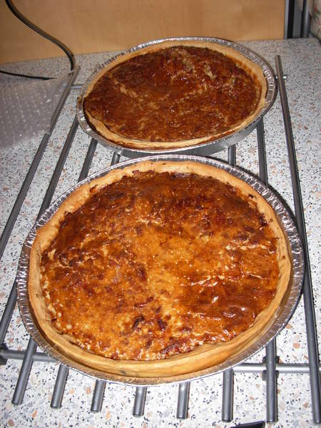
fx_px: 470
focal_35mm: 38
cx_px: 160
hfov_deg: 37.7
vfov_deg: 49.0
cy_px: 214
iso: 79
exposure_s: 1/22.6
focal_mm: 6.3
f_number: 2.9
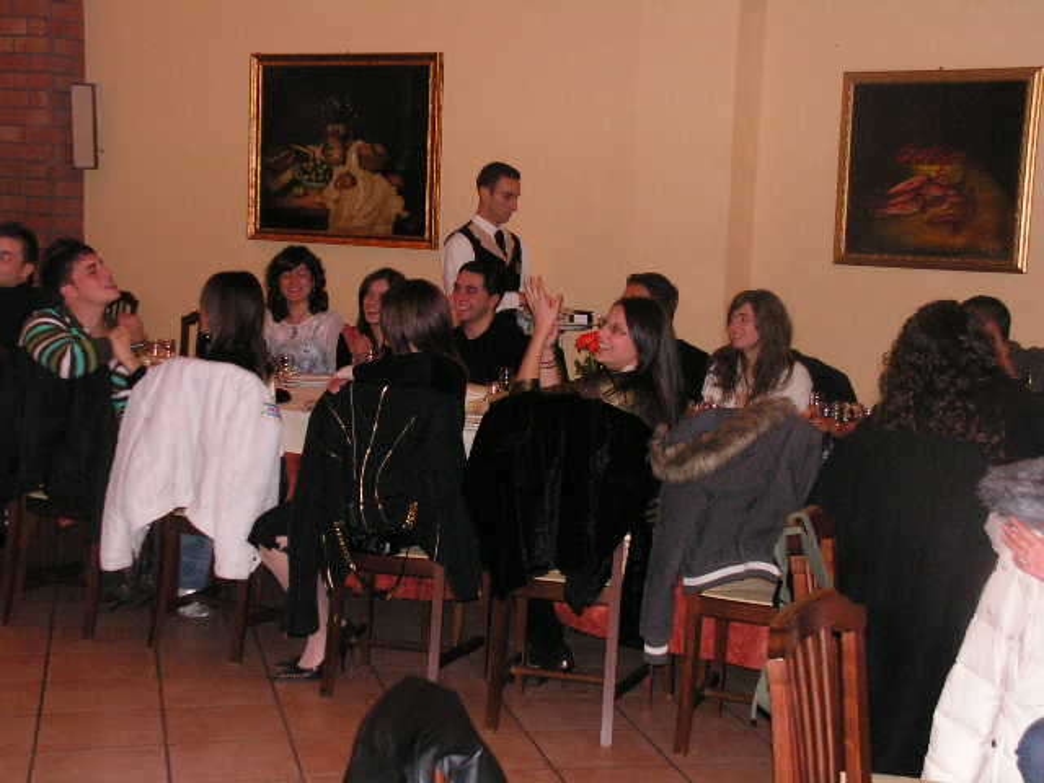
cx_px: 522
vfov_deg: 25.7
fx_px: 1719
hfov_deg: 33.8
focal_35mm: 57
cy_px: 392
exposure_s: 1/60
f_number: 3.3
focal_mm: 9.6
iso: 200
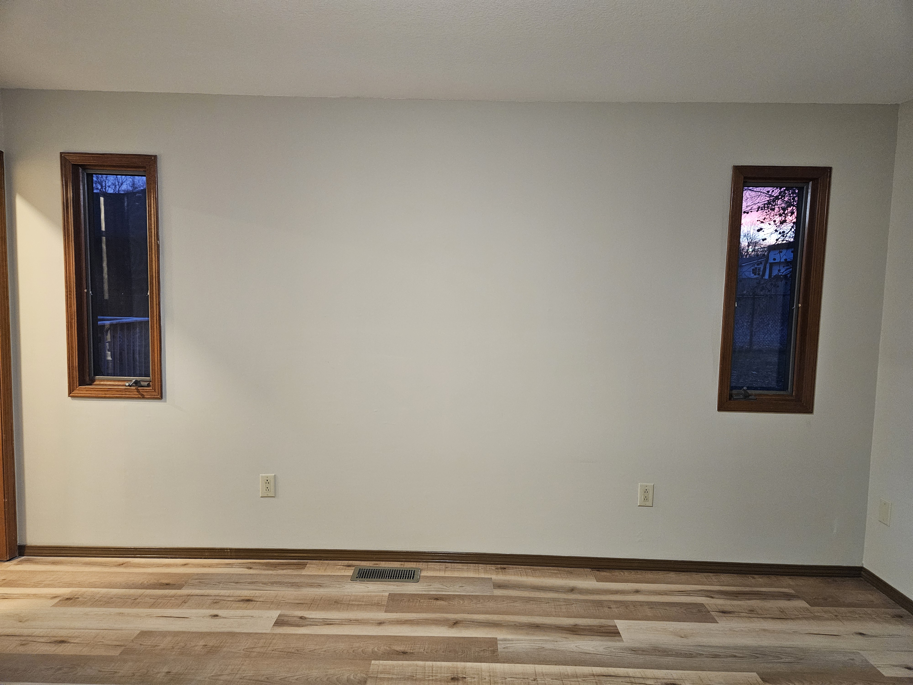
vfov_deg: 58.9
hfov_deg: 73.9
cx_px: 456
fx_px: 607
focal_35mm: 23
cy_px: 342
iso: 500
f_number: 1.8
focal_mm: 5.4
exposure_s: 1/50
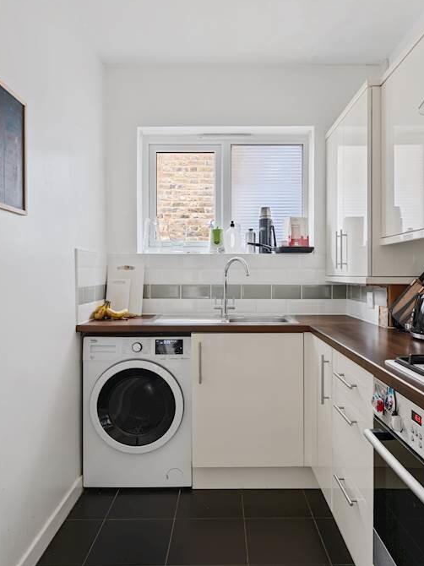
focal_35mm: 25
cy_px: 283
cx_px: 224
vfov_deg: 69.4
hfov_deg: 54.8
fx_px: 409
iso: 200
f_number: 9
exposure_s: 1.3
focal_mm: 17
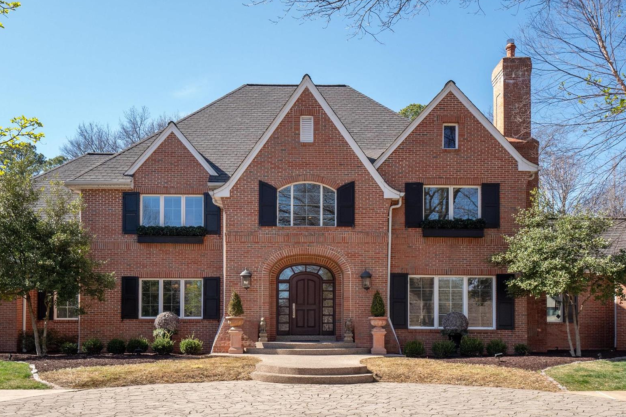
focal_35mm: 33
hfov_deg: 57.2
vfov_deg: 40.0
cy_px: 204
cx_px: 305
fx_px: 574
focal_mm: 16
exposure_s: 1/320
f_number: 8
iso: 400
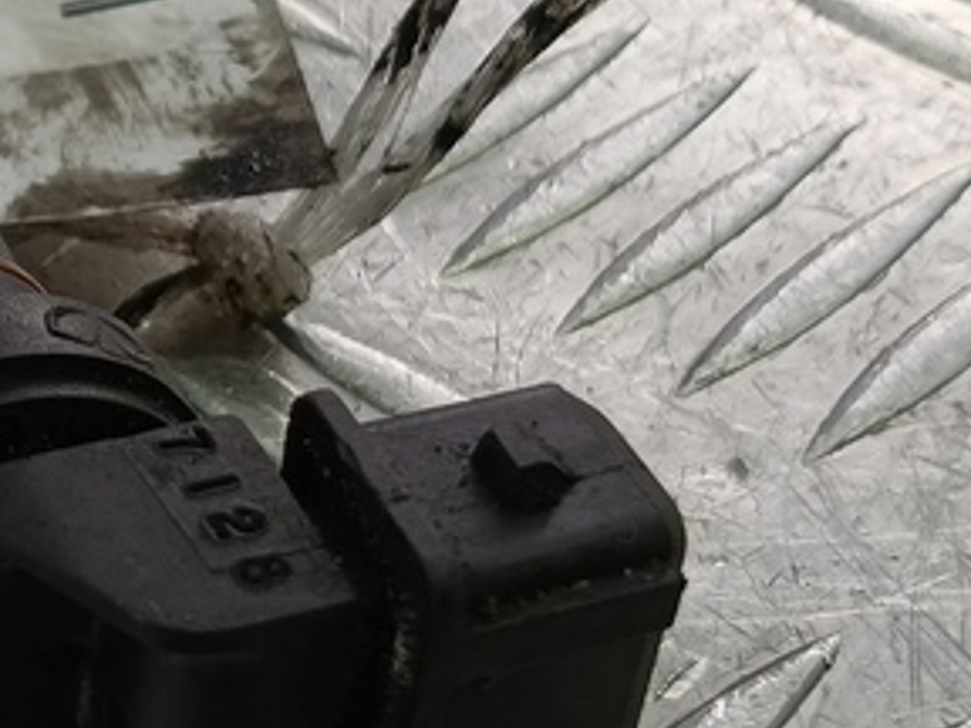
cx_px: 0
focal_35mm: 96
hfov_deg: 19.8
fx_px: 2693
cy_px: 458
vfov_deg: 15.4
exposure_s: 1/100
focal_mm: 4.11
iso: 107
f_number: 1.6
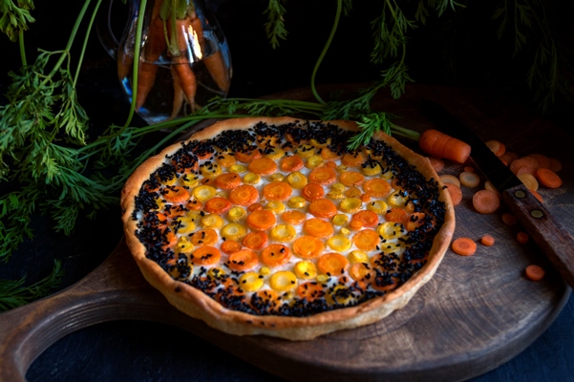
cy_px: 191
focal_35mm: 45
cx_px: 287
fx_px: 717
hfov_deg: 43.6
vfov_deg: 29.8
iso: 100
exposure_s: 1/15
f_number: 5
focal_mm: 30
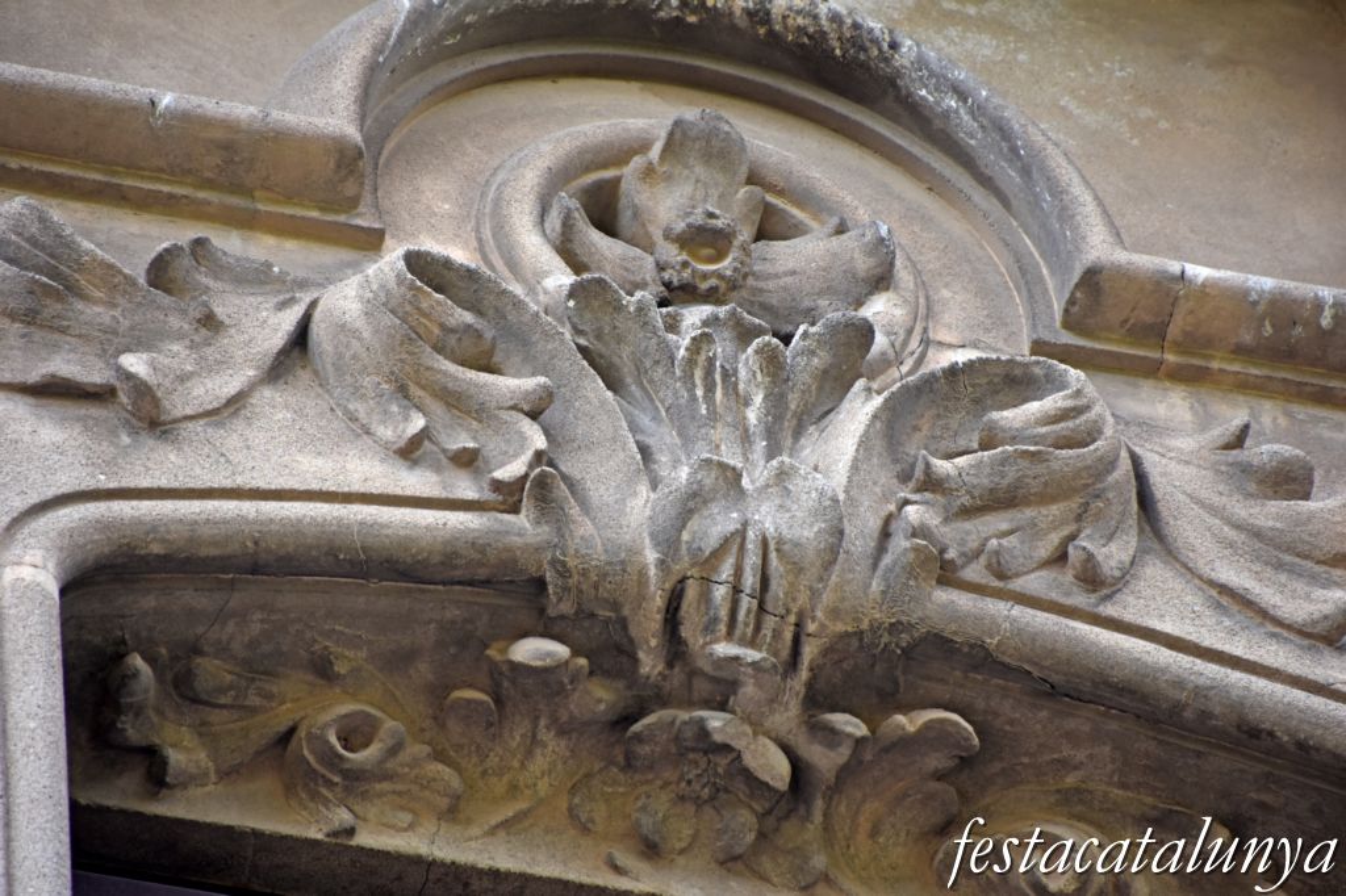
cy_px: 448
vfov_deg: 3.1
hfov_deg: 4.6
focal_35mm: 450
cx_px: 673
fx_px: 16819
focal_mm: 300
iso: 400
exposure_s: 1/250
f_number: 6.3
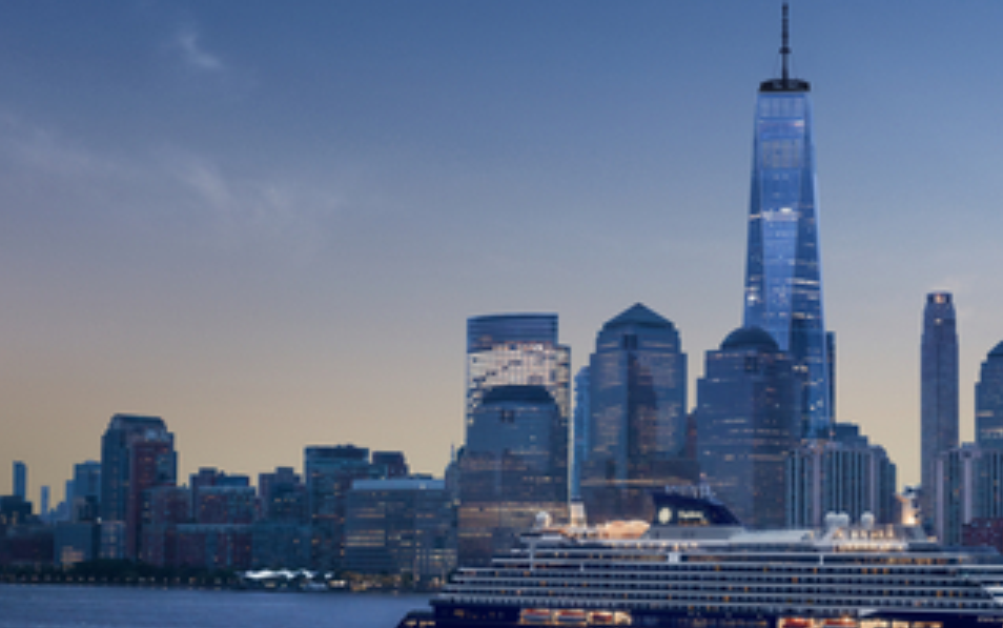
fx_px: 2106
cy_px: 398
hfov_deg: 26.5
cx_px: 722
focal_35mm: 77
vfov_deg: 16.9
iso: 1700
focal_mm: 50
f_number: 3.2
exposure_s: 1/160
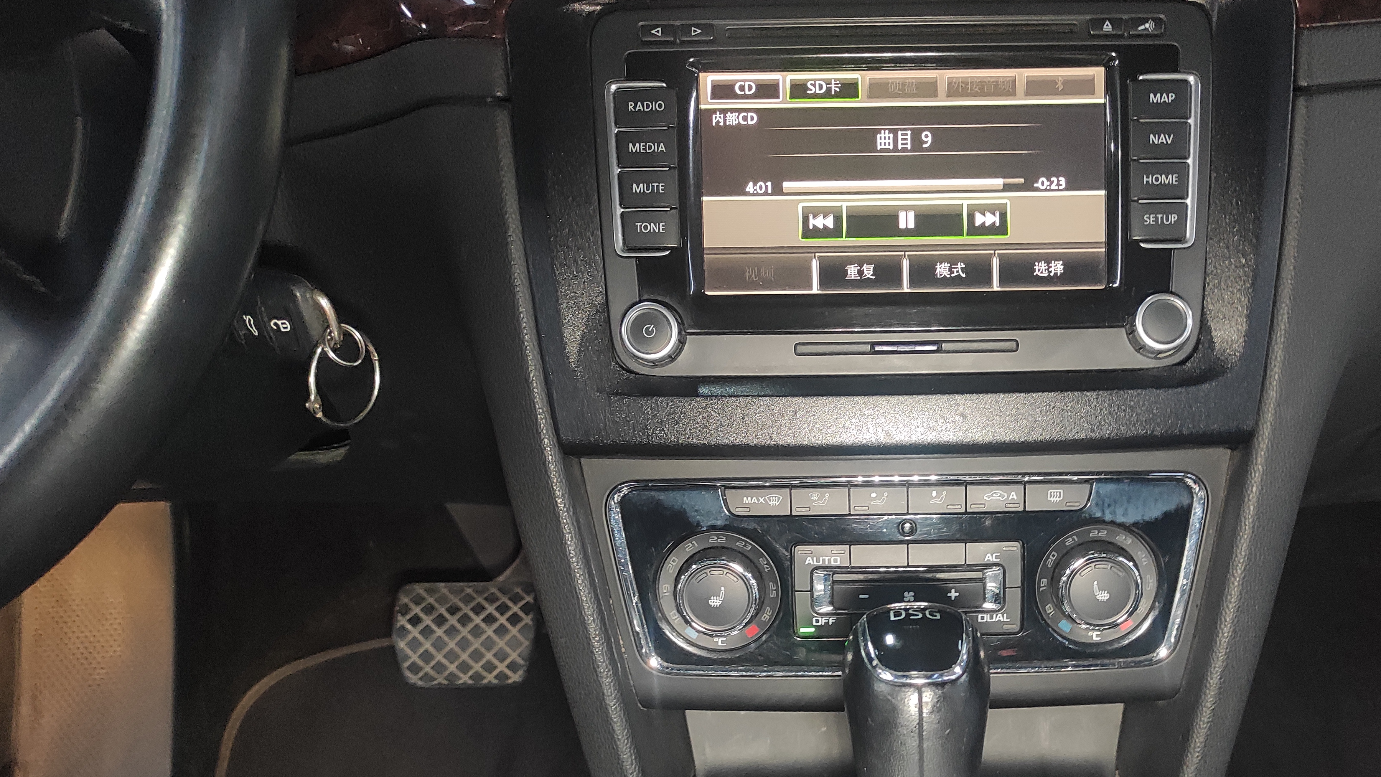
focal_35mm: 35
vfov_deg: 33.1
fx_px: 1282
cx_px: 868
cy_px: 580
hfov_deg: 55.9
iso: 510
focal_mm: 5.43
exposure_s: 1/20
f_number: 1.89
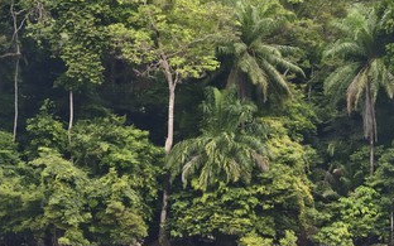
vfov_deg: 4.8
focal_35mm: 274
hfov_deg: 7.7
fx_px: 2942
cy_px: 149
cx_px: 197
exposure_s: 1/1000
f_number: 5
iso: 1600
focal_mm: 200
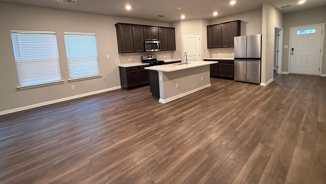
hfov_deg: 99.3
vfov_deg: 65.7
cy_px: 65
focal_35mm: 16
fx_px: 138
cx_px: 169
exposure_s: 1/60
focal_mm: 2.22
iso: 400
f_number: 2.2
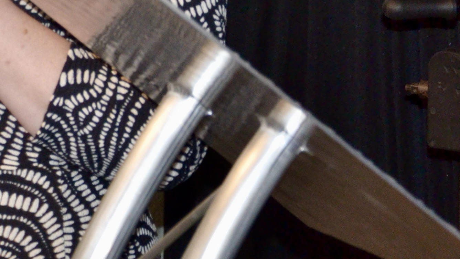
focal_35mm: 314
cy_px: -197
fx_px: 3830
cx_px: -198
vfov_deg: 3.8
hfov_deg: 6.8
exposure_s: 1/30
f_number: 5
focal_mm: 58
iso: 800
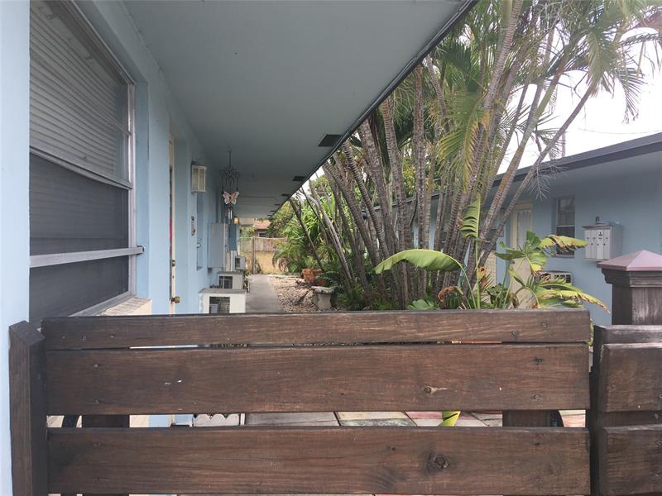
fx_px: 555
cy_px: 248
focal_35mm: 29
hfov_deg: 61.7
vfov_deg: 48.2
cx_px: 331
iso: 25
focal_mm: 4.15
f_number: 2.2
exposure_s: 1/247
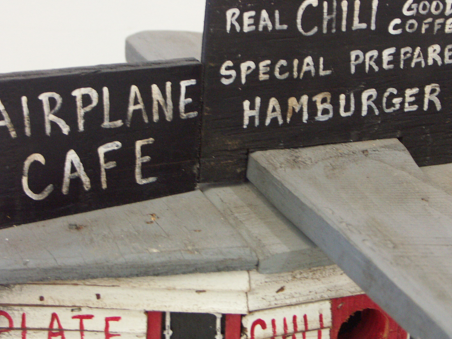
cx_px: 255
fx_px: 1280
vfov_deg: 15.1
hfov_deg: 20.0
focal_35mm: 98
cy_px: 175
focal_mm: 19.35
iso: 200
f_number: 3.2
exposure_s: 1/8
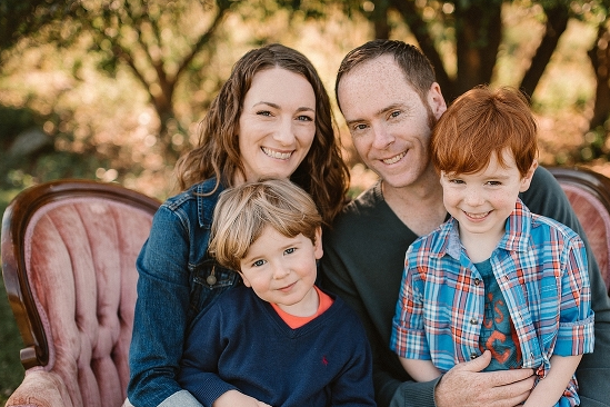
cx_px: 330
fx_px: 830
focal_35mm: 49
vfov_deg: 27.4
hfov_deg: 40.3
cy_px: 264
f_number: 1.8
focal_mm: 35
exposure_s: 1/1000
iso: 160
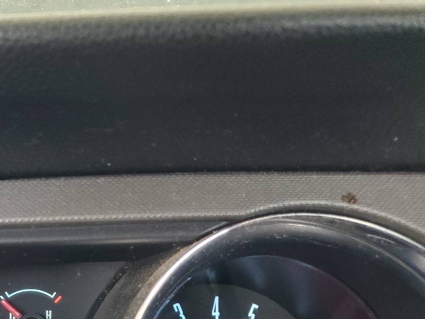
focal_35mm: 52
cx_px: 8
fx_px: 638
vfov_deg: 26.7
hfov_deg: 33.9
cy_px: 312
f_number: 1.5
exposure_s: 1/60.2
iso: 111
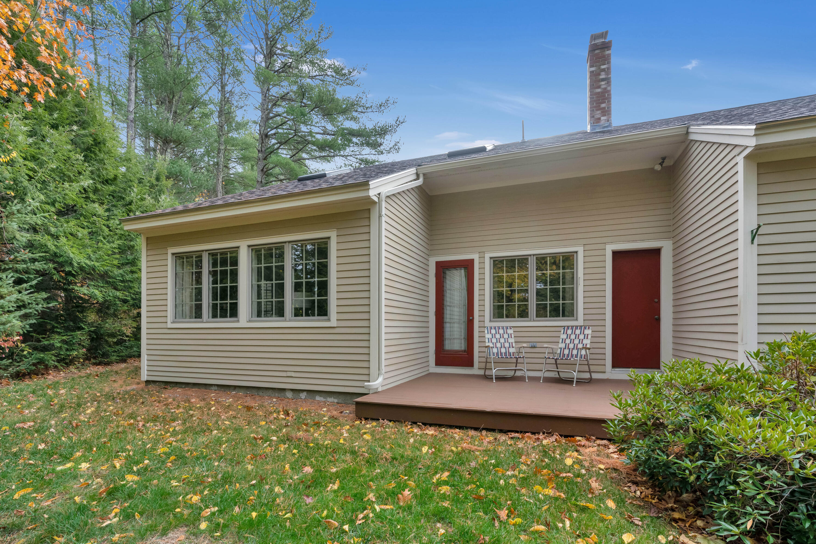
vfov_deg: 73.8
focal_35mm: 16
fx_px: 363
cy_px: 272
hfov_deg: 96.7
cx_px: 408
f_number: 8
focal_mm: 16
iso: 800
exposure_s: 1/250
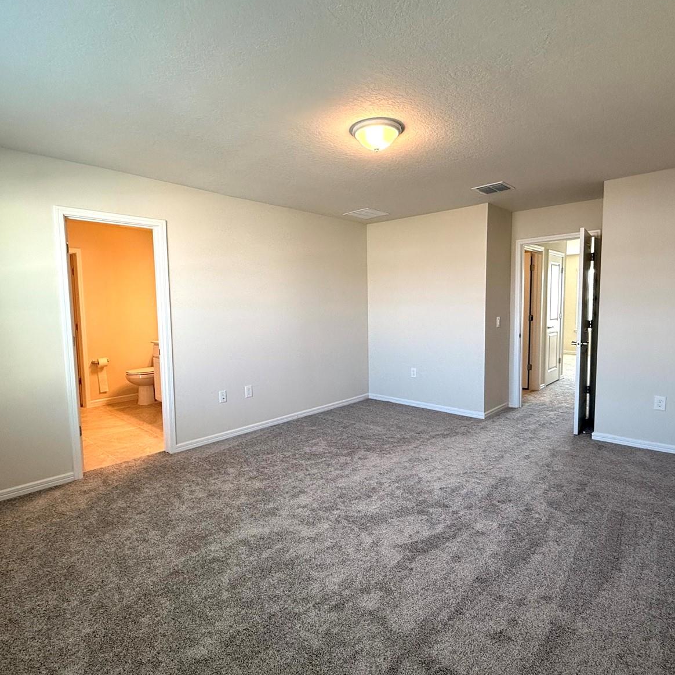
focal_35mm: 17
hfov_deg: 84.0
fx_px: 375
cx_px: 334
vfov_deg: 84.0
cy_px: 339
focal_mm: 2.22
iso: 160
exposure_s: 1/120
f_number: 2.2
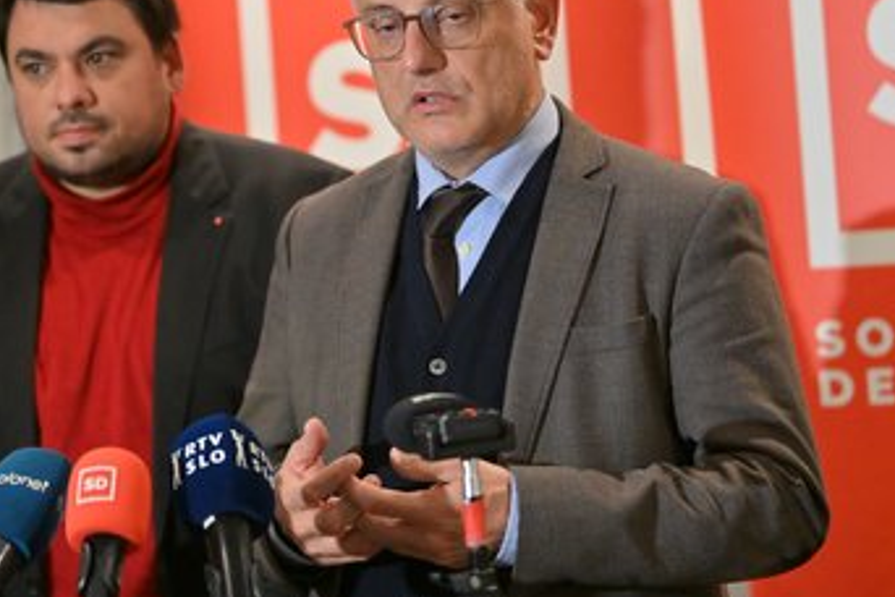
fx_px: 3455
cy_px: 192
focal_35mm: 139
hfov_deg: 14.8
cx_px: 377
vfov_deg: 9.9
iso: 3200
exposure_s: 1/320
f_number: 2.8
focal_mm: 95
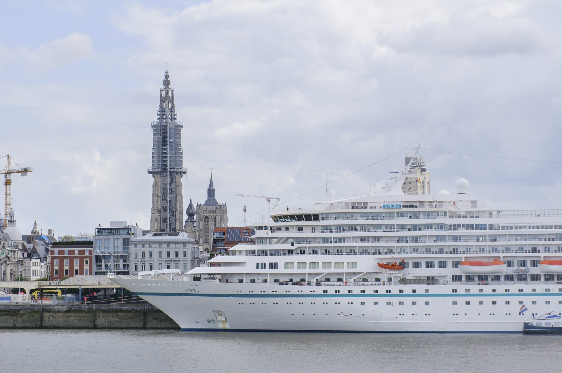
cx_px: 281
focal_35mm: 90
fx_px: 1403
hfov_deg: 22.6
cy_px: 186
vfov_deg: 15.2
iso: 160
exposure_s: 1/250
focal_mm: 60
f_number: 11
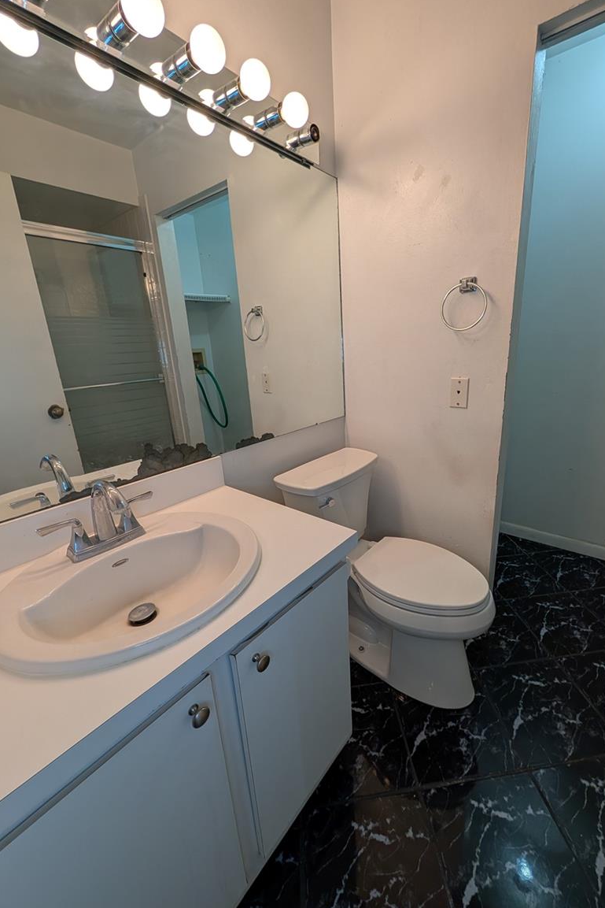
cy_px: 442
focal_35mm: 13
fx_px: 328
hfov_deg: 85.0
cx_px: 341
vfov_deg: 108.3
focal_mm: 2.02
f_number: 1.7
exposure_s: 1/132
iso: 52
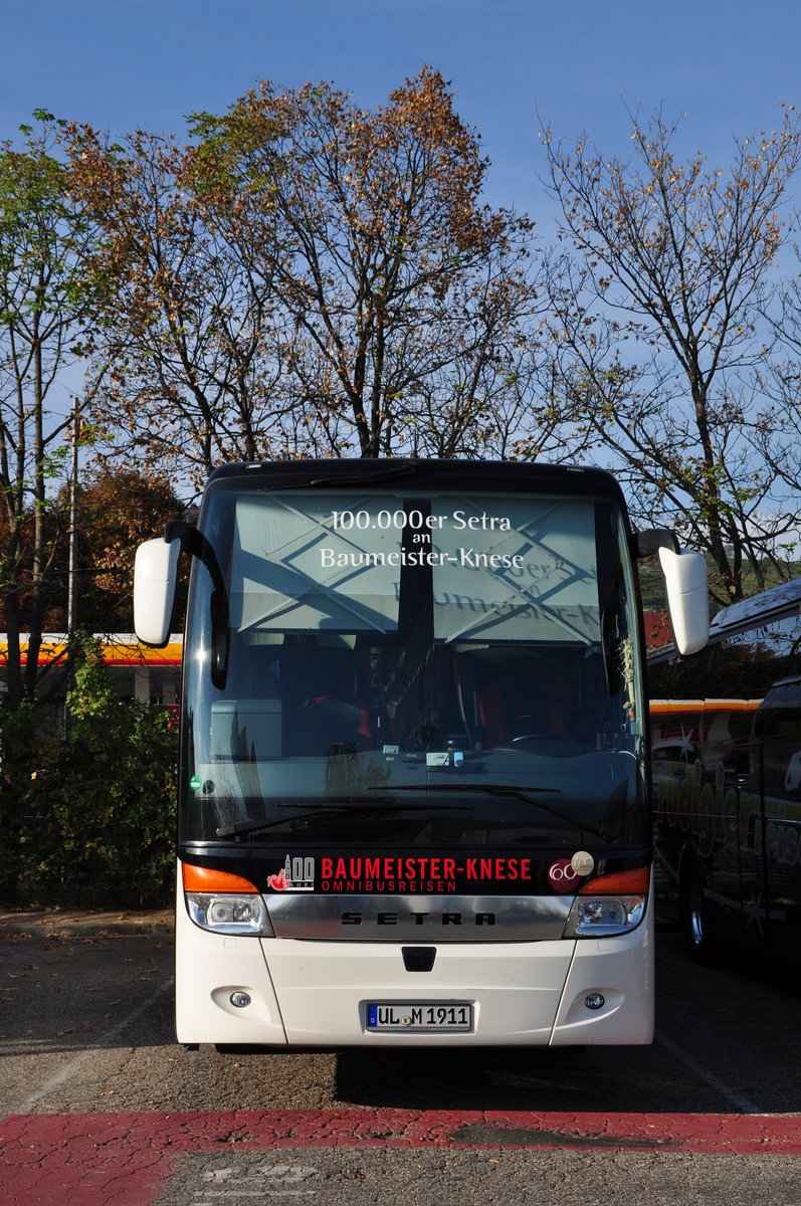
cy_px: 603
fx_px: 1757
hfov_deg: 25.7
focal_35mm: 52
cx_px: 400
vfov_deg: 37.9
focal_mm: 35
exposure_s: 1/320
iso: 200
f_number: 9
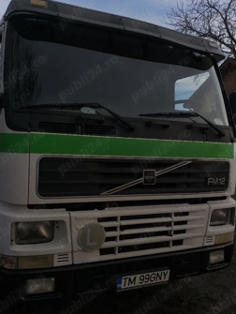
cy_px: 162
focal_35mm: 31
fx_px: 281
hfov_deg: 45.5
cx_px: 107
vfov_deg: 58.3
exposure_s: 1/1111
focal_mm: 3.93
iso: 40
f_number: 1.7
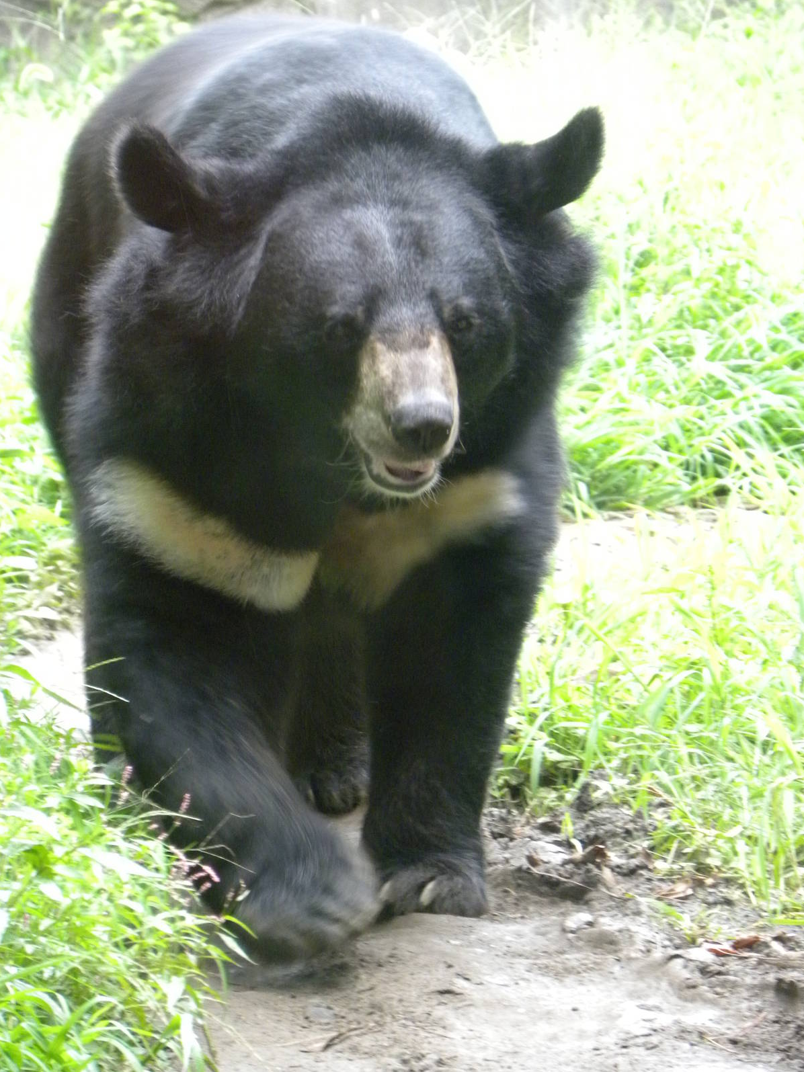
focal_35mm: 292
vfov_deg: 6.8
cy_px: 536
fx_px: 9044
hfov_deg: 5.1
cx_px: 403
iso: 400
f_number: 4.5
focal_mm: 51.8
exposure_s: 1/43.4
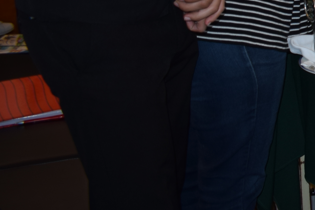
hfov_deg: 15.6
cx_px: 608
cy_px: -124
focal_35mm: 107
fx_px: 936
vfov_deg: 12.1
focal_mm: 18
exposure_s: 1/13
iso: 100
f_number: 3.5
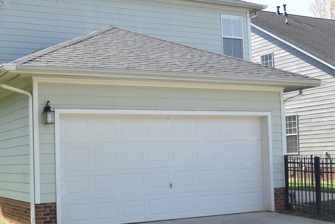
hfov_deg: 35.0
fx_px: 531
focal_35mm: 57
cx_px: 143
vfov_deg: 23.8
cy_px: 121
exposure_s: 1/320
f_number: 9
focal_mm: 20
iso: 200
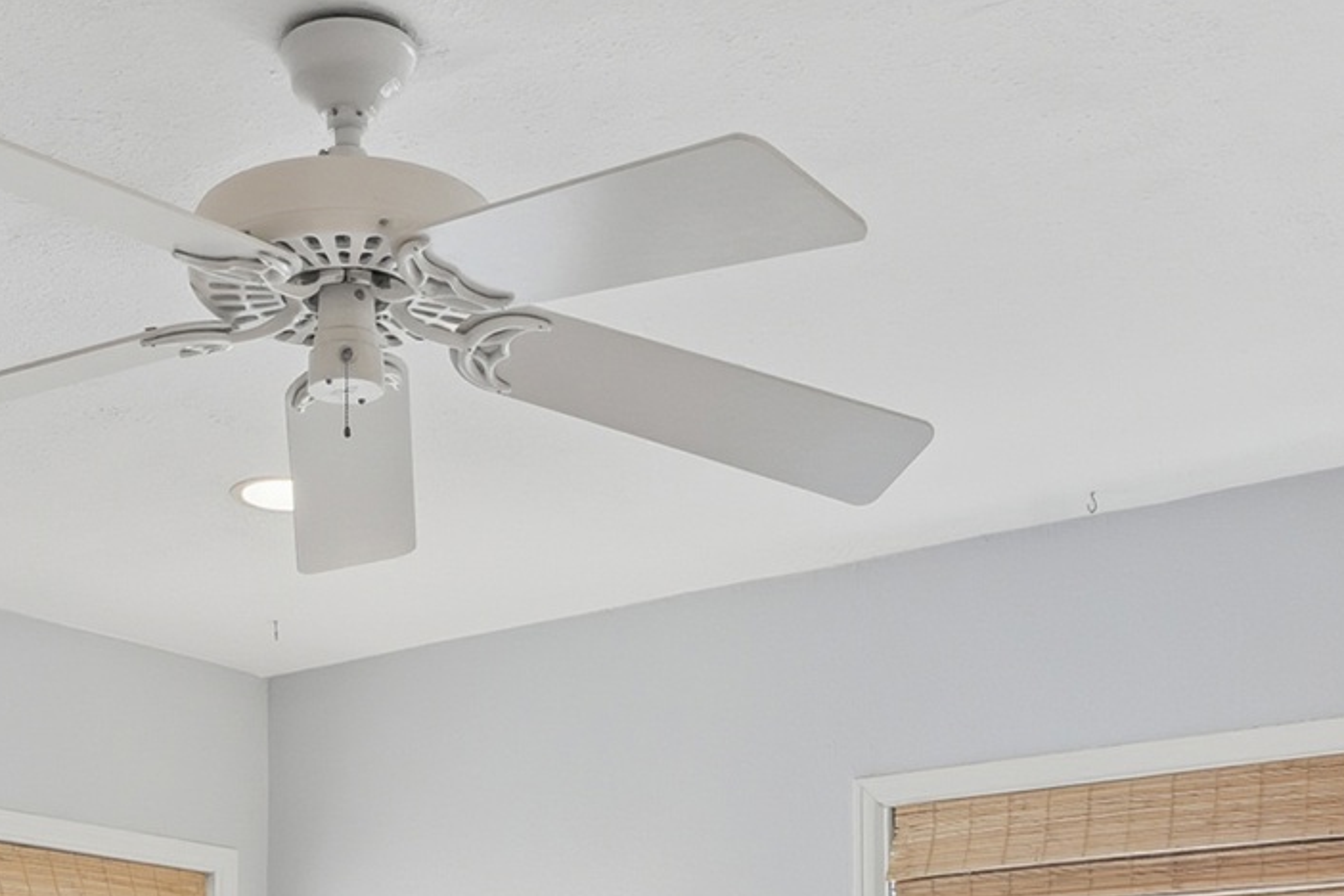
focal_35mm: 57
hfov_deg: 34.7
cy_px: 1189
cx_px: 454
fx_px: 2128
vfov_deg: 21.4
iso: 250
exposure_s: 1/100
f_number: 9
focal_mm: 16
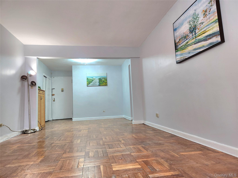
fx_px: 158
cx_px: 119
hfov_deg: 73.9
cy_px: 89
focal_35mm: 23
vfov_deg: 58.9
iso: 320
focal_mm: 5.4
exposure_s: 1/120
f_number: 1.8
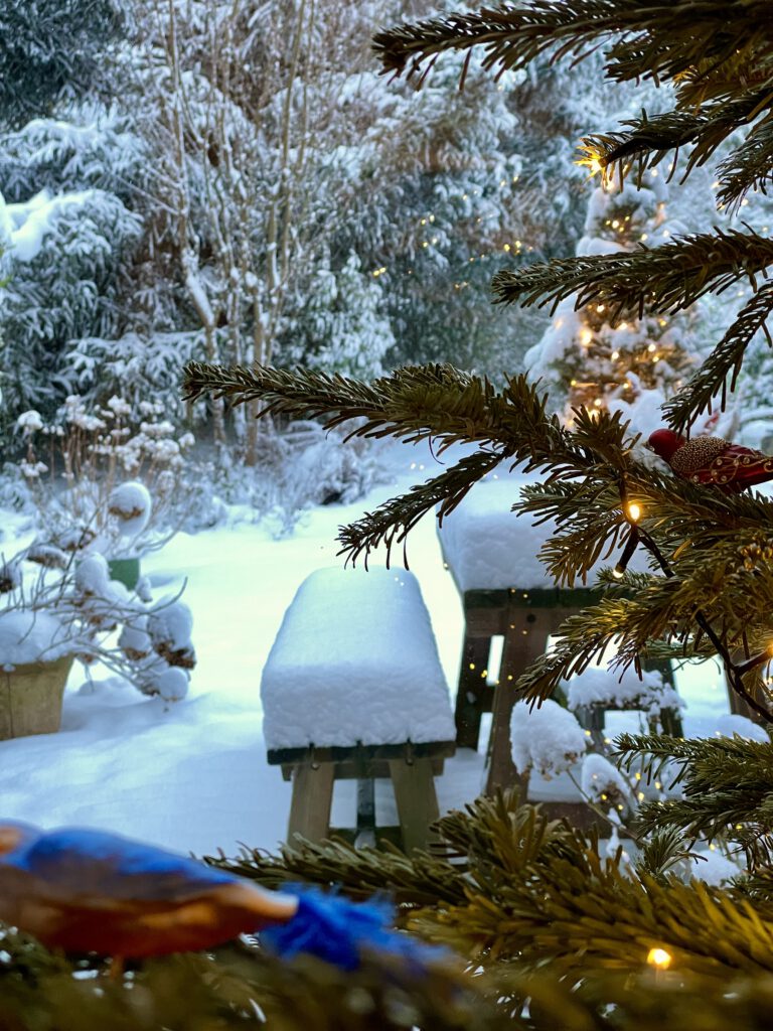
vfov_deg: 36.8
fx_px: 1548
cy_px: 516
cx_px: 386
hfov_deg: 28.0
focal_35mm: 52
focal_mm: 6
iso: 250
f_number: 2
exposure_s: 1/50
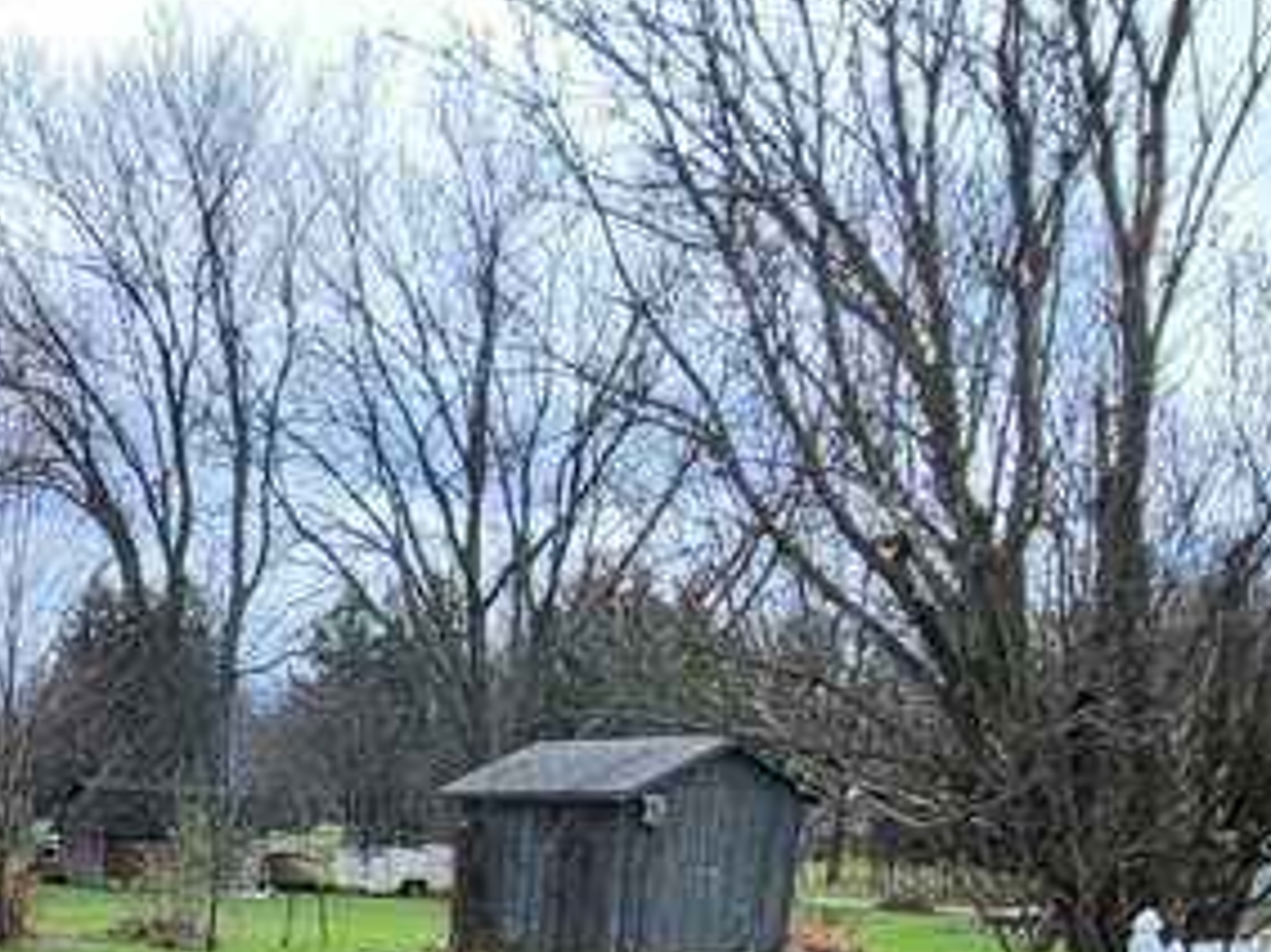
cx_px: -36
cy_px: 1257
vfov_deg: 26.1
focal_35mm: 47
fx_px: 1725
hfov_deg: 36.0
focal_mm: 2.2
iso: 64
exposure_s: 1/3333
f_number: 2.2
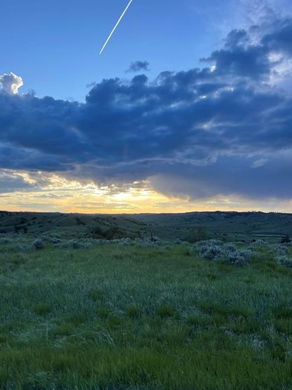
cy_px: 202
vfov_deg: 61.7
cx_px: 140
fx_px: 326
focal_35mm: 29
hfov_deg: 48.2
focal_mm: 5.1
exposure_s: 1/1087
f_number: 1.6
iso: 32
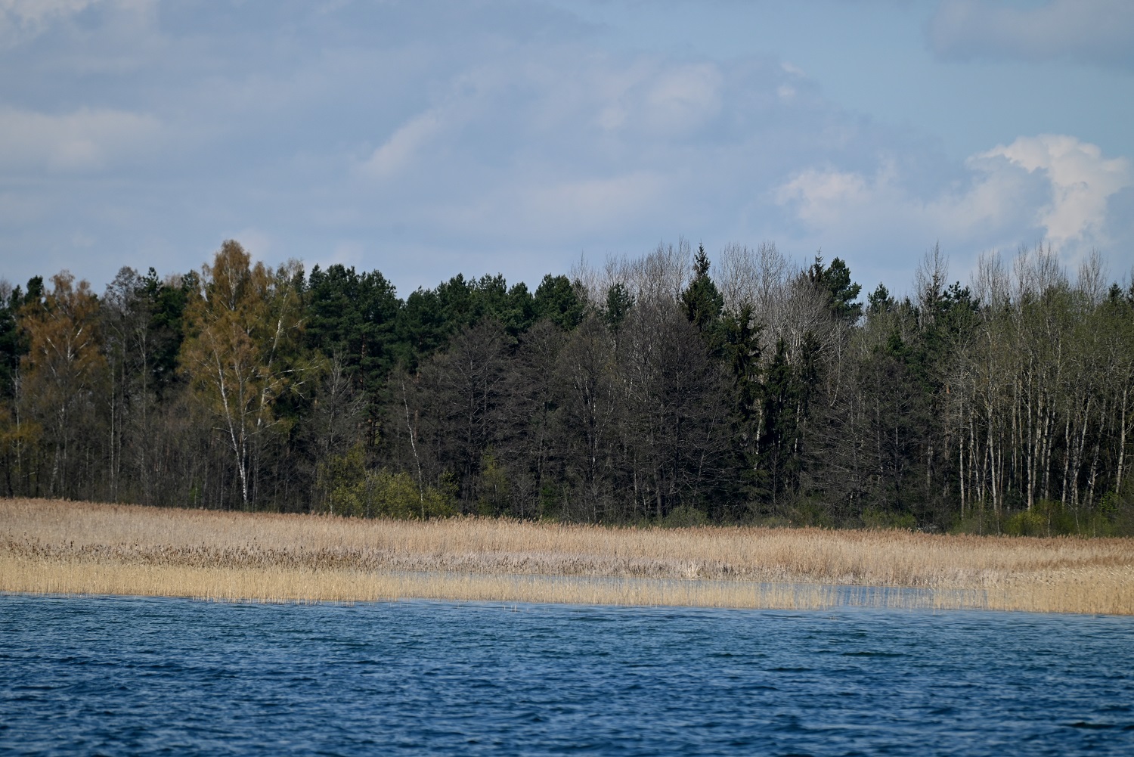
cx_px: 567
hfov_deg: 6.9
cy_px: 378
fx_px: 9452
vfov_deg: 4.6
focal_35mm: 300
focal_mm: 300
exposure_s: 1/1000
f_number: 5.6
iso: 160
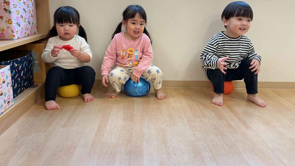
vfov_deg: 36.6
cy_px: 68
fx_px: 250
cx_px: 146
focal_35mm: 32
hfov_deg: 61.0
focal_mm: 3
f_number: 1.8
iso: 50
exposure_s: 1/120
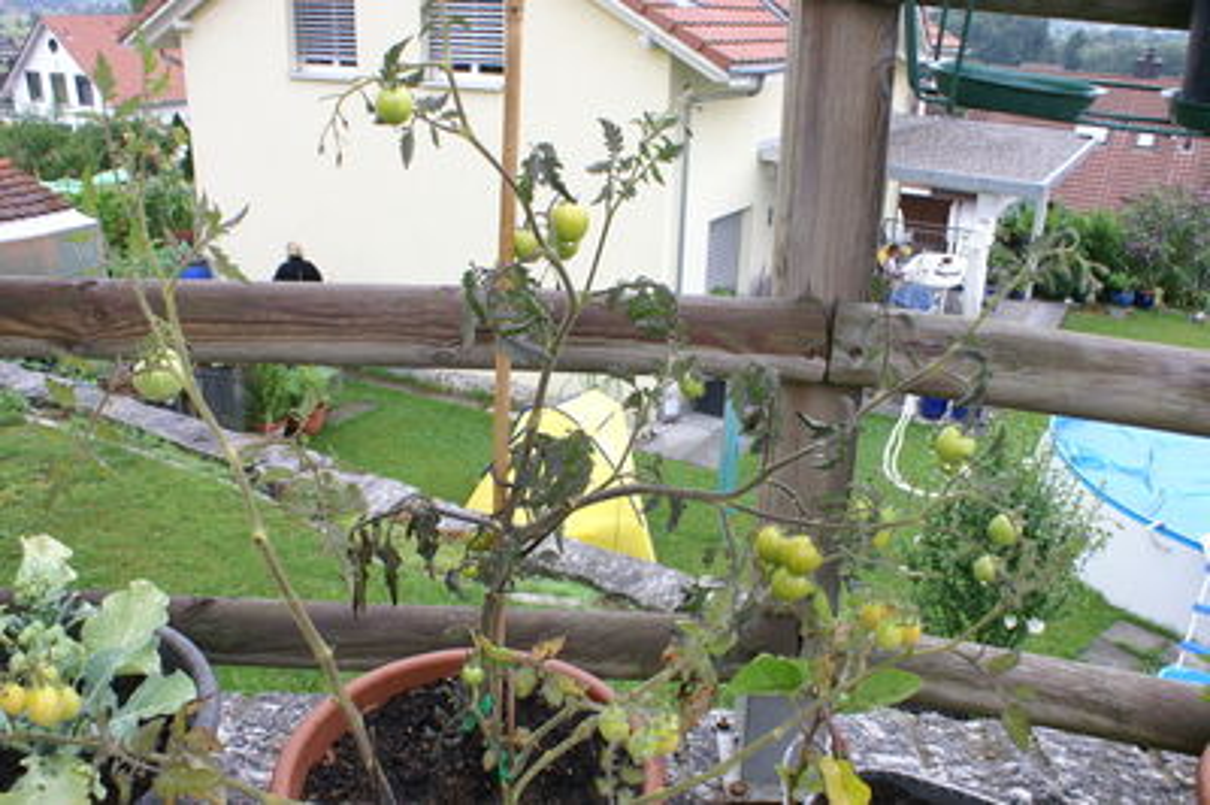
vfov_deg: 43.5
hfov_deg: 62.0
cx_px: 605
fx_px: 1007
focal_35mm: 30
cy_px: 402
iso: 100
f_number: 8
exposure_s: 1/60
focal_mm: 20
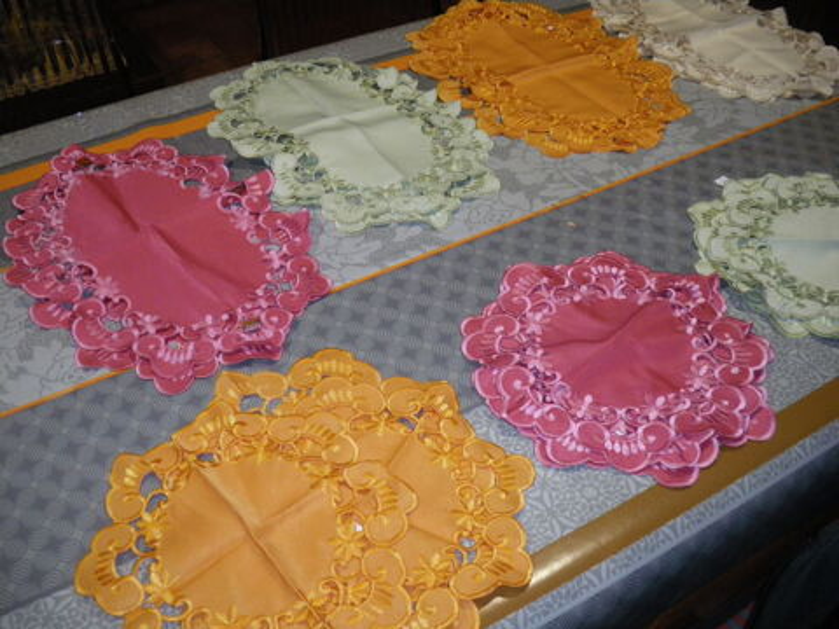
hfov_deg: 51.4
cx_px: 420
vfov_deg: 39.7
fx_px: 873
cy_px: 314
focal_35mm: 36
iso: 400
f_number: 3.5
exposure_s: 1/50
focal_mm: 6.3
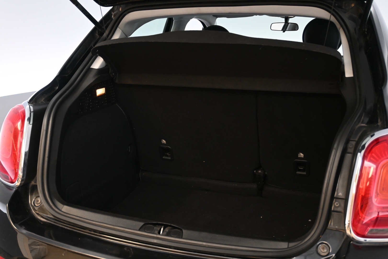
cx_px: 194
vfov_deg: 35.5
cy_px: 130
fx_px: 404
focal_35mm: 38
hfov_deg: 51.3
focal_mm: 25
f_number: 4.2
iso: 1100
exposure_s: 1/40
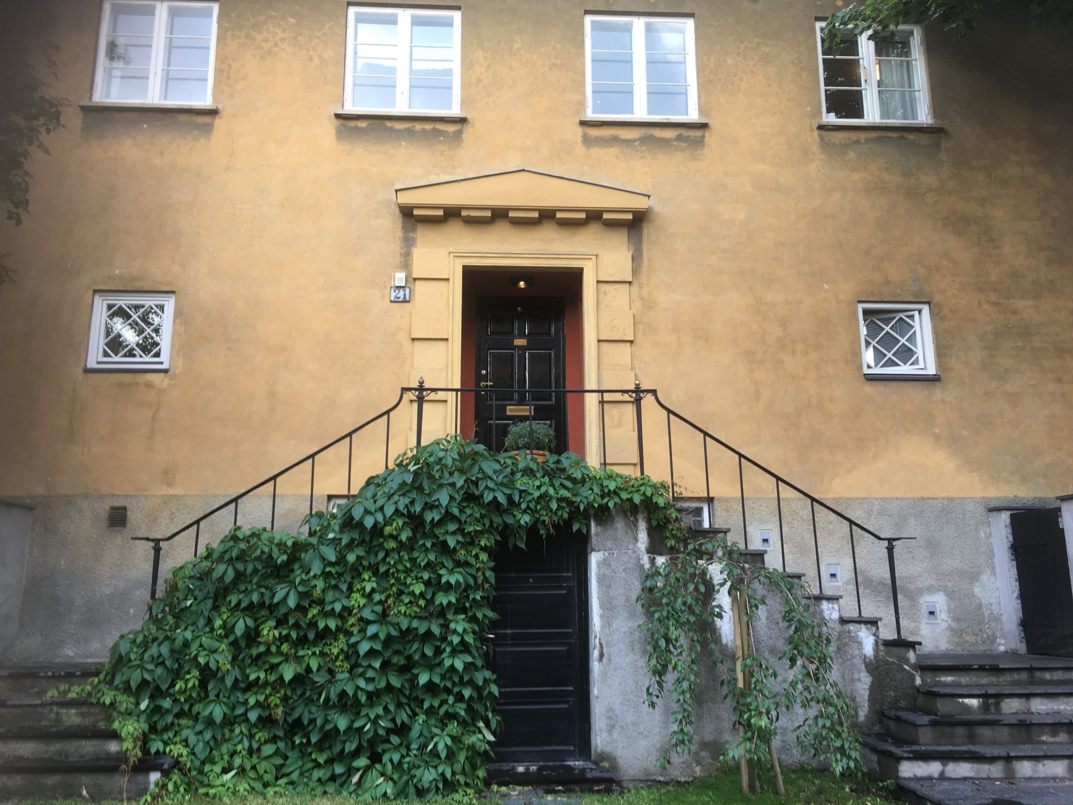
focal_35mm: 29
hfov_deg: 61.7
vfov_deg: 48.2
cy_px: 402
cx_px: 536
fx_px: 899
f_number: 2.2
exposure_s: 1/50
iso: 25
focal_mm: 4.15
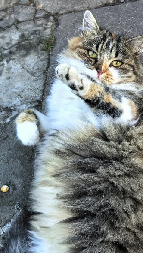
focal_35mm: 61
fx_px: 411
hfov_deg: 19.7
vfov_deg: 34.4
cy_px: 126
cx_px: 87
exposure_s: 1/437
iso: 320
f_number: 2
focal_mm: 6.98
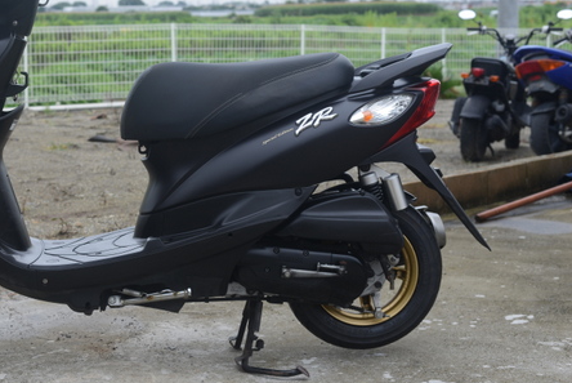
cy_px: 148
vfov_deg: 18.9
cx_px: 162
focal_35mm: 72
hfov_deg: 27.8
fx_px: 1145
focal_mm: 50
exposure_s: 1/160
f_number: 6.3
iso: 100
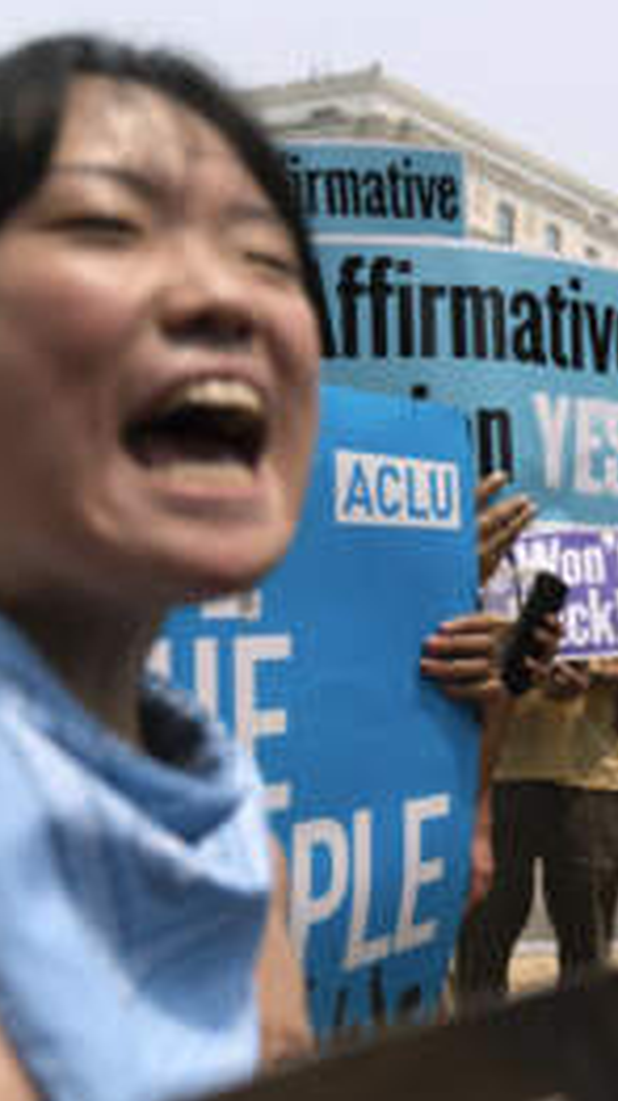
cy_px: 544
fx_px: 1401
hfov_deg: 23.5
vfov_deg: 42.9
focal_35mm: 48
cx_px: 656
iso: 100
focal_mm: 30
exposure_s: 1/2000
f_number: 3.5
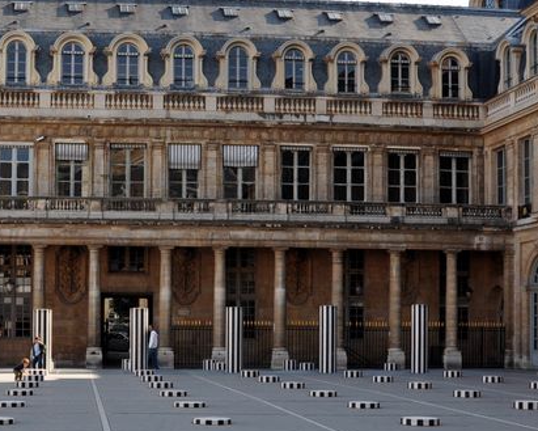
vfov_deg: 24.1
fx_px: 1003
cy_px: 297
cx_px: 149
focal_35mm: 63
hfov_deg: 29.6
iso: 200
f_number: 9
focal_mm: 18
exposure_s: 1/160
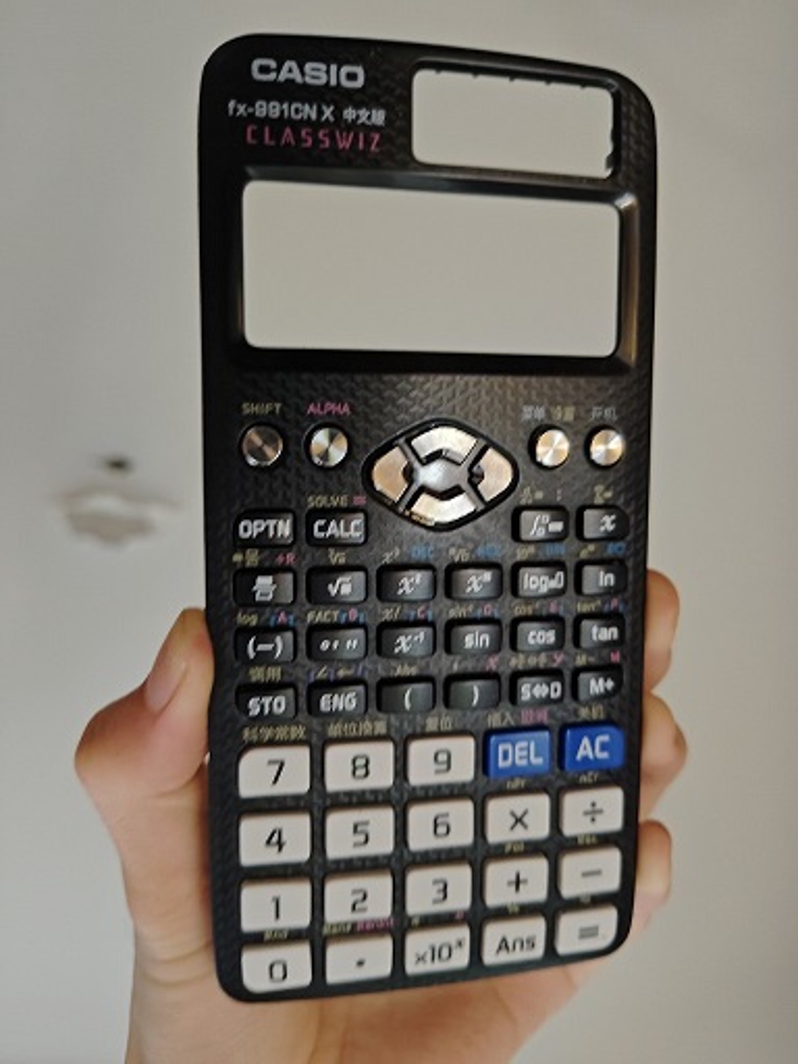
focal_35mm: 23
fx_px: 707
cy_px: 532
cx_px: 399
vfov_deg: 73.9
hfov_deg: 58.9
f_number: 1.88
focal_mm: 5.56
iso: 2138
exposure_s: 1/33.3
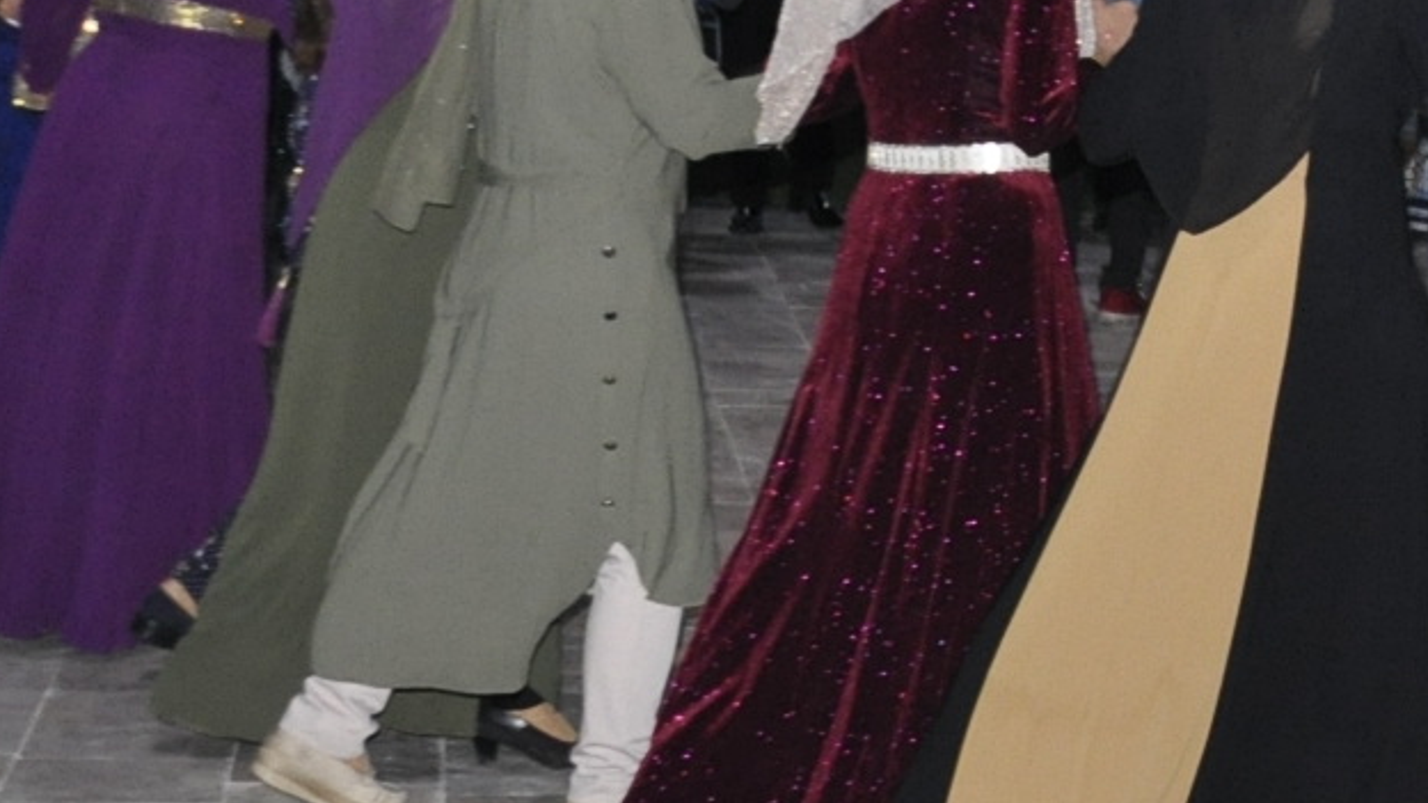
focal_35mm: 97
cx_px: 2002
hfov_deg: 19.7
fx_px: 3673
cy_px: -146
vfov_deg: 12.2
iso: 800
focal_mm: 18
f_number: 4
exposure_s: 1/60
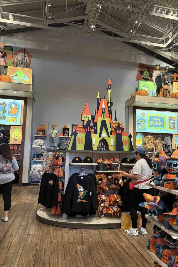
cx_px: 98
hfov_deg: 49.5
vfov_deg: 69.4
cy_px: 135
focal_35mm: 26
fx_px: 193
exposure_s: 1/60
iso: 250
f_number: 1.78
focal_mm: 6.76
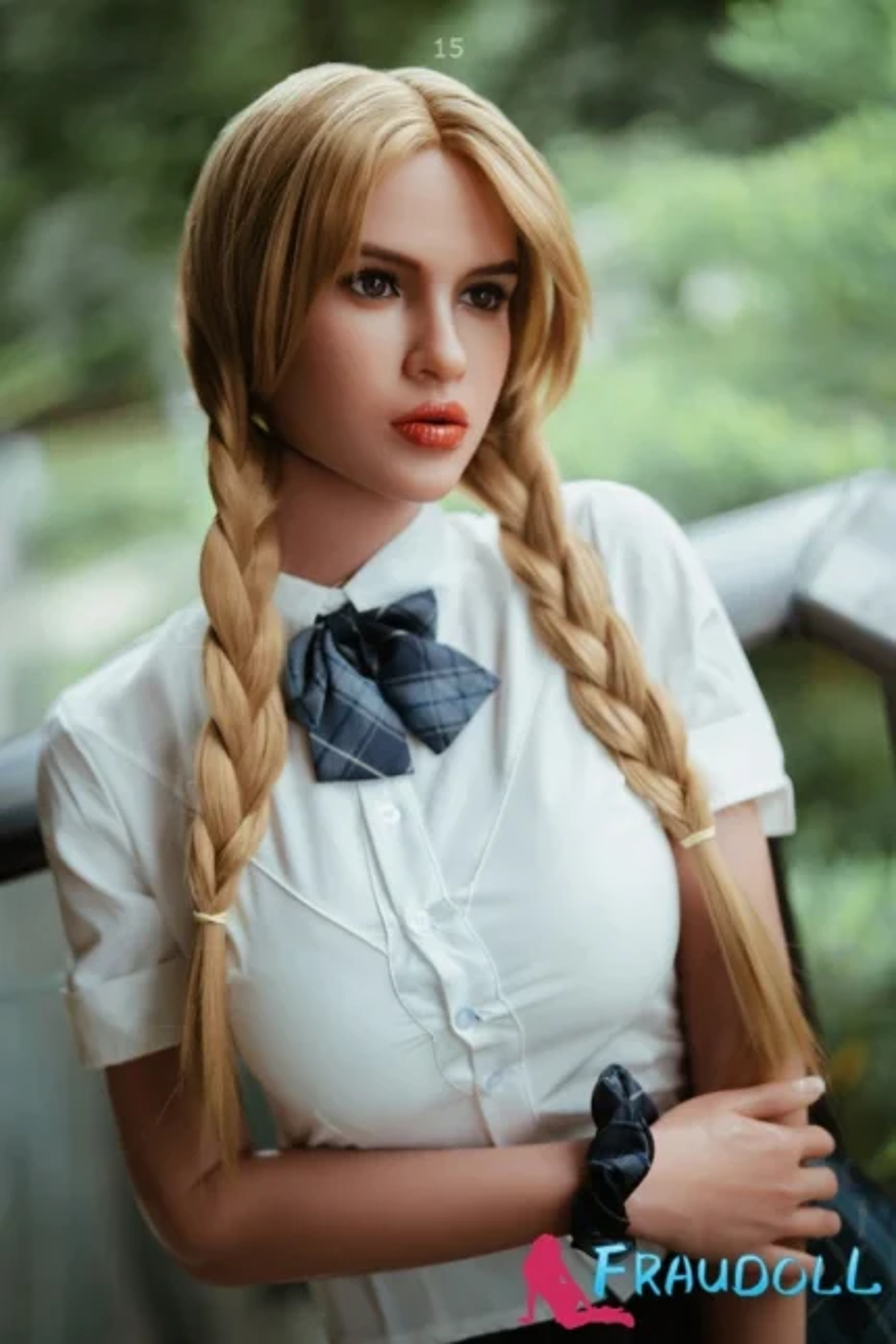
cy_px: 672
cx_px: 448
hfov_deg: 27.0
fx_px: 1867
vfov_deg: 39.6
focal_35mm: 50
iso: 100
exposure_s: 1/250
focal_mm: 50
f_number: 1.4
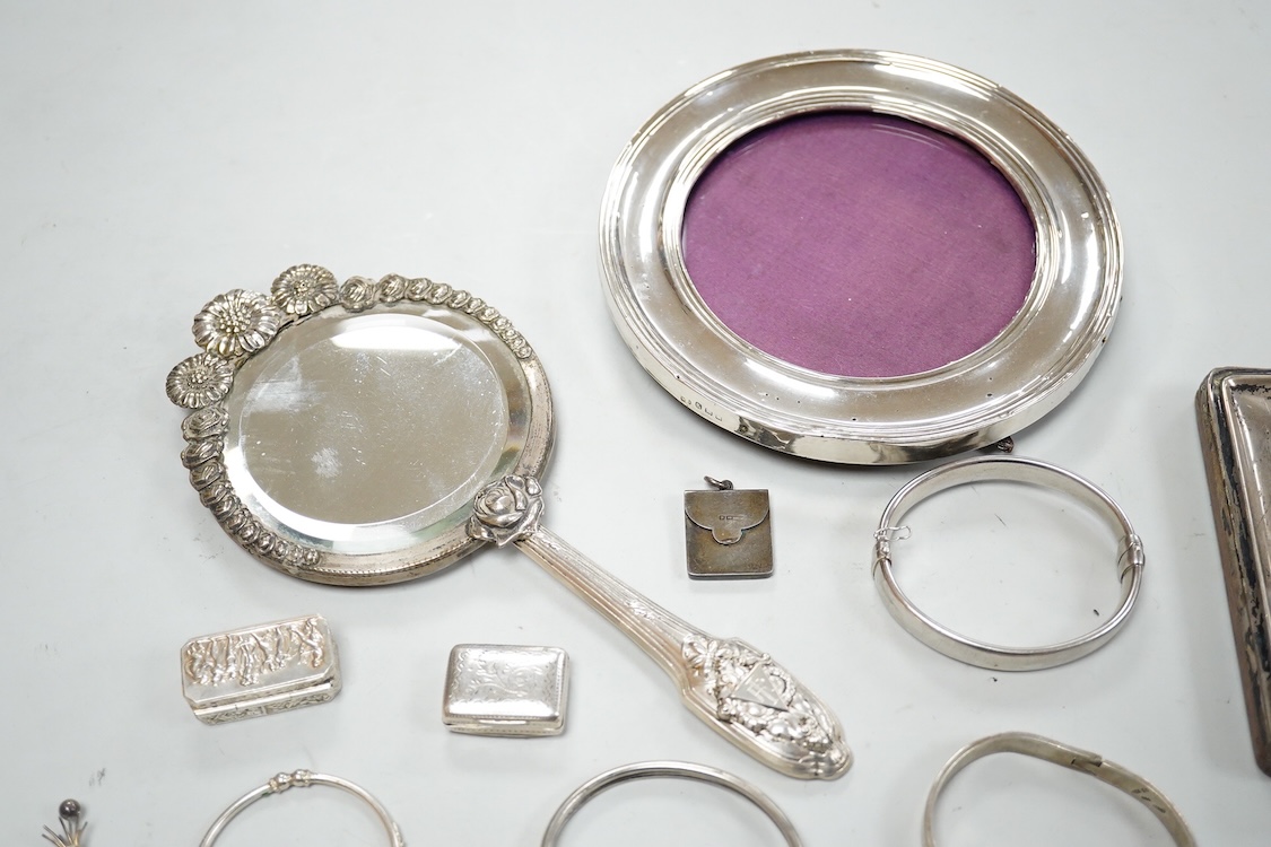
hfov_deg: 43.6
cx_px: 636
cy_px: 424
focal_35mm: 45
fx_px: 1589
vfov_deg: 29.9
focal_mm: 30
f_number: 4
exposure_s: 1/400
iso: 2500
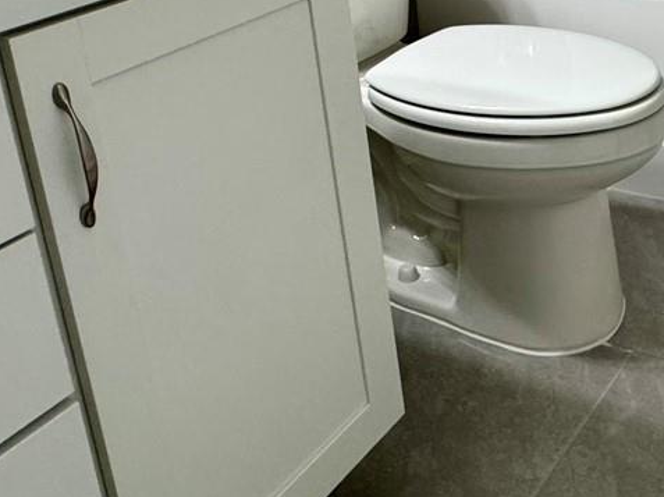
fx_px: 901
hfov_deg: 39.5
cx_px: 486
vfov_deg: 28.6
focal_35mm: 47
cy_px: -21
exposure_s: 1/120
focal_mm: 2.22
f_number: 2.2
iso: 250
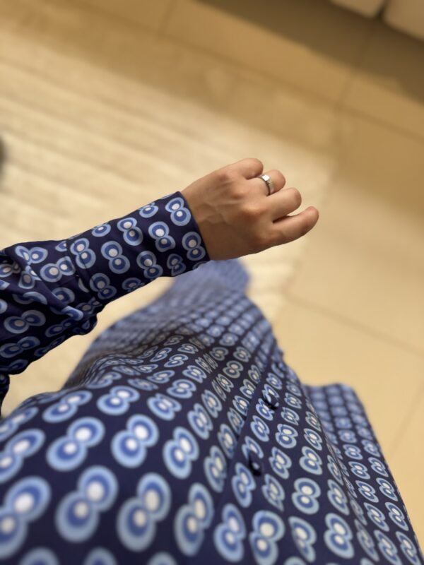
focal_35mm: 24
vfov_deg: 71.6
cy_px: 282
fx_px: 392
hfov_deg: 56.8
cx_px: 212
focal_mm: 6.76
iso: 200
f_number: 1.78
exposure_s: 1/81
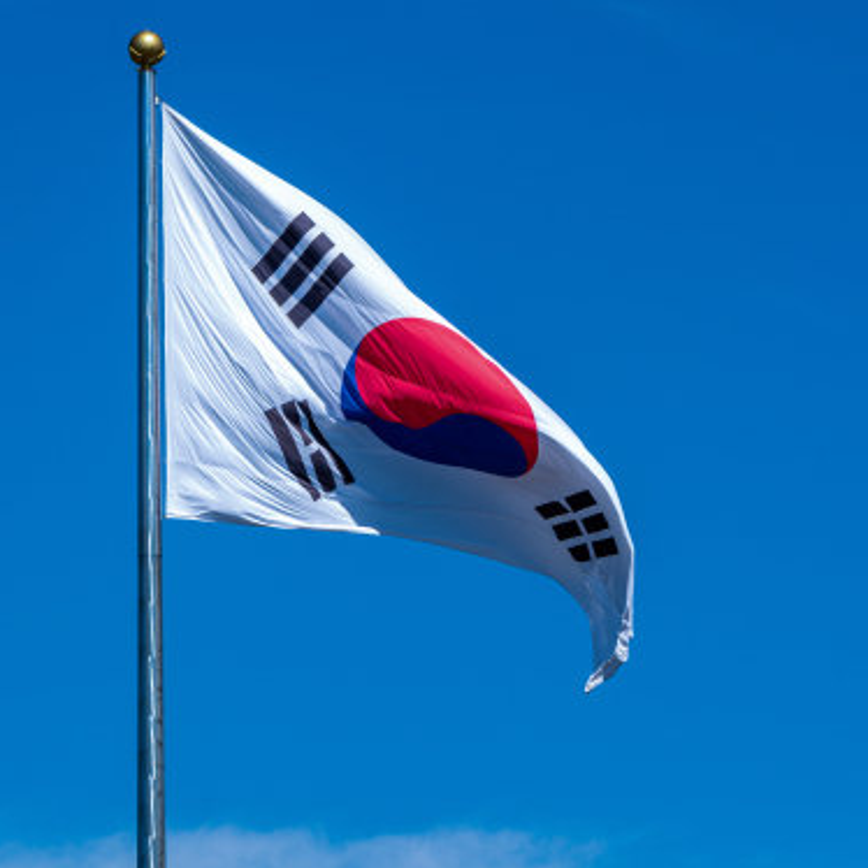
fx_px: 7887
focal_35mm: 278
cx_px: 353
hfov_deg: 6.3
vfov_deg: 6.3
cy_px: 418
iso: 80
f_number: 14
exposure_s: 1/160
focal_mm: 200
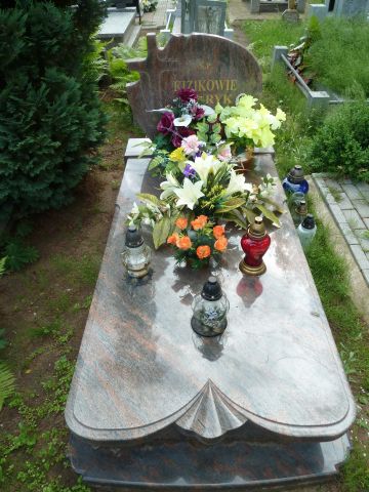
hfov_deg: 54.9
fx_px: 355
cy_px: 246
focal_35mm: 25
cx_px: 184
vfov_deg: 69.4
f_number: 4
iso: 160
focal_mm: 4.1
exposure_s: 1/200
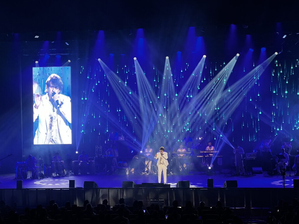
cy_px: 111
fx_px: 674
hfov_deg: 25.0
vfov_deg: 18.9
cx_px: 151
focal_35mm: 78
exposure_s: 1/98
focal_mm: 9
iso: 200
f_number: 2.8
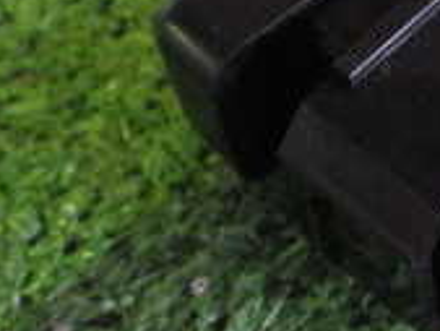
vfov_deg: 13.4
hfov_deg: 16.2
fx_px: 1399
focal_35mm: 110
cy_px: 70
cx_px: 672
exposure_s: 1/40
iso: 1600
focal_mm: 5.5
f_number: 2.3
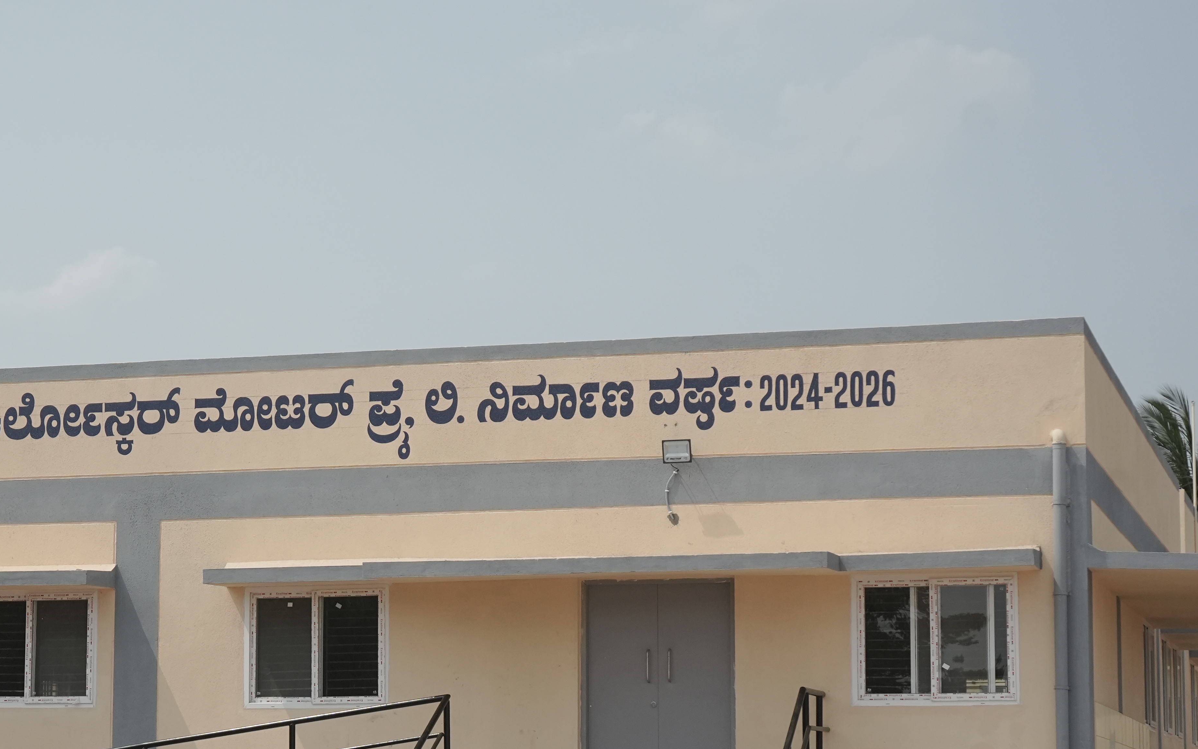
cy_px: 472
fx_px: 2775
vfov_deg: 15.3
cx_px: 293
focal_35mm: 85
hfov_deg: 24.1
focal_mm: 44
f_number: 5
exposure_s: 1/6400
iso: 1000
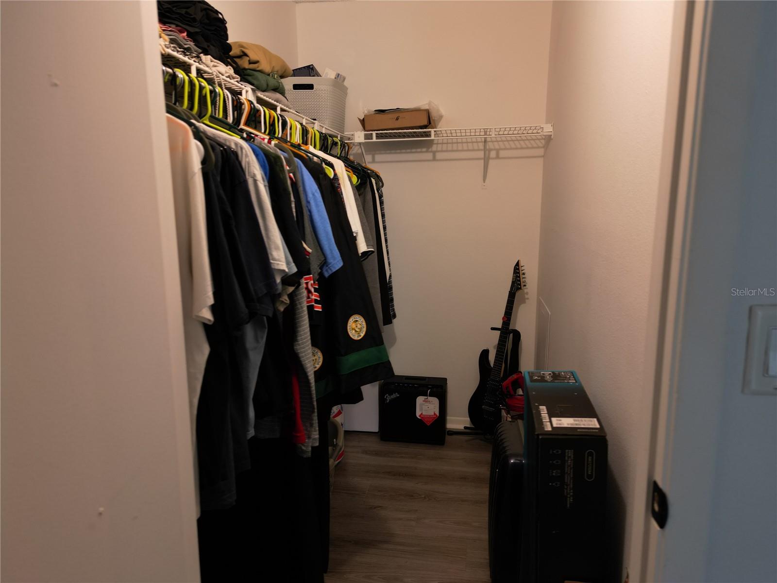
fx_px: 539
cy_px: 292
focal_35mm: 24
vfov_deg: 56.8
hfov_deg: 71.6
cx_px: 388
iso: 100
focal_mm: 6.72
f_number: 1.7
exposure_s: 1/20
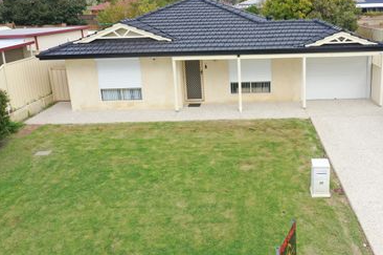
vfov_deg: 36.6
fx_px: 382
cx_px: 244
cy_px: 101
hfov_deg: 52.5
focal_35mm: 36
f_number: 4.5
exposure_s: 1/200
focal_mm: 10.26
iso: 100
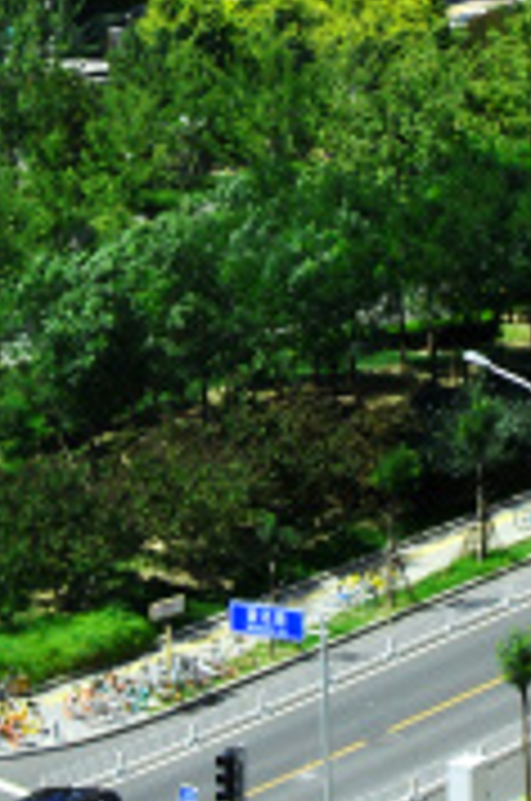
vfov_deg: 9.9
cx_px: 1042
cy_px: -940
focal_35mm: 190
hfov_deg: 7.0
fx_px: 4220
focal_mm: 22
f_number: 8
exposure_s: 1/250
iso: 100
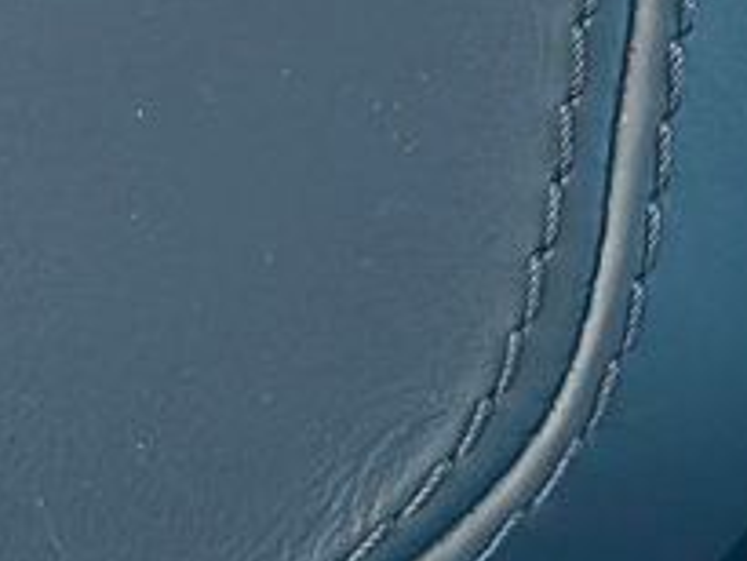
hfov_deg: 8.2
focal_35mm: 240
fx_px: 5182
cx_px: 568
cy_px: -310
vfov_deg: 6.1
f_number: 1.78
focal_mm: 6.86
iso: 320
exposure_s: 1/60
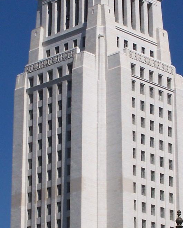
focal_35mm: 183
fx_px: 1238
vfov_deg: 10.5
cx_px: 87
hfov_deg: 8.5
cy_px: 154
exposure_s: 1/750
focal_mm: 12.4
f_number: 6.3
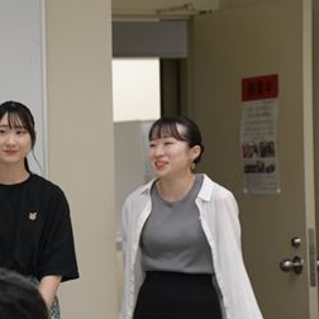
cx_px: 5
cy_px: 158
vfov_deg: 8.1
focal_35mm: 215
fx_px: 2240
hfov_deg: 8.1
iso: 2500
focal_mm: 85
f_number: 7.1
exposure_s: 1/200
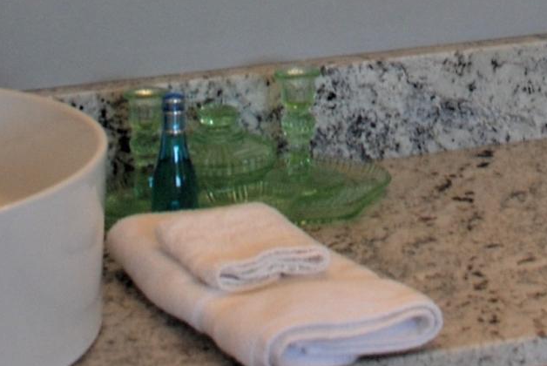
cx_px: 496
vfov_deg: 7.5
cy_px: -472
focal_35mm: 172
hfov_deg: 11.9
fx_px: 2616
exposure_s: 1/40
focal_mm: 24
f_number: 4
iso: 200
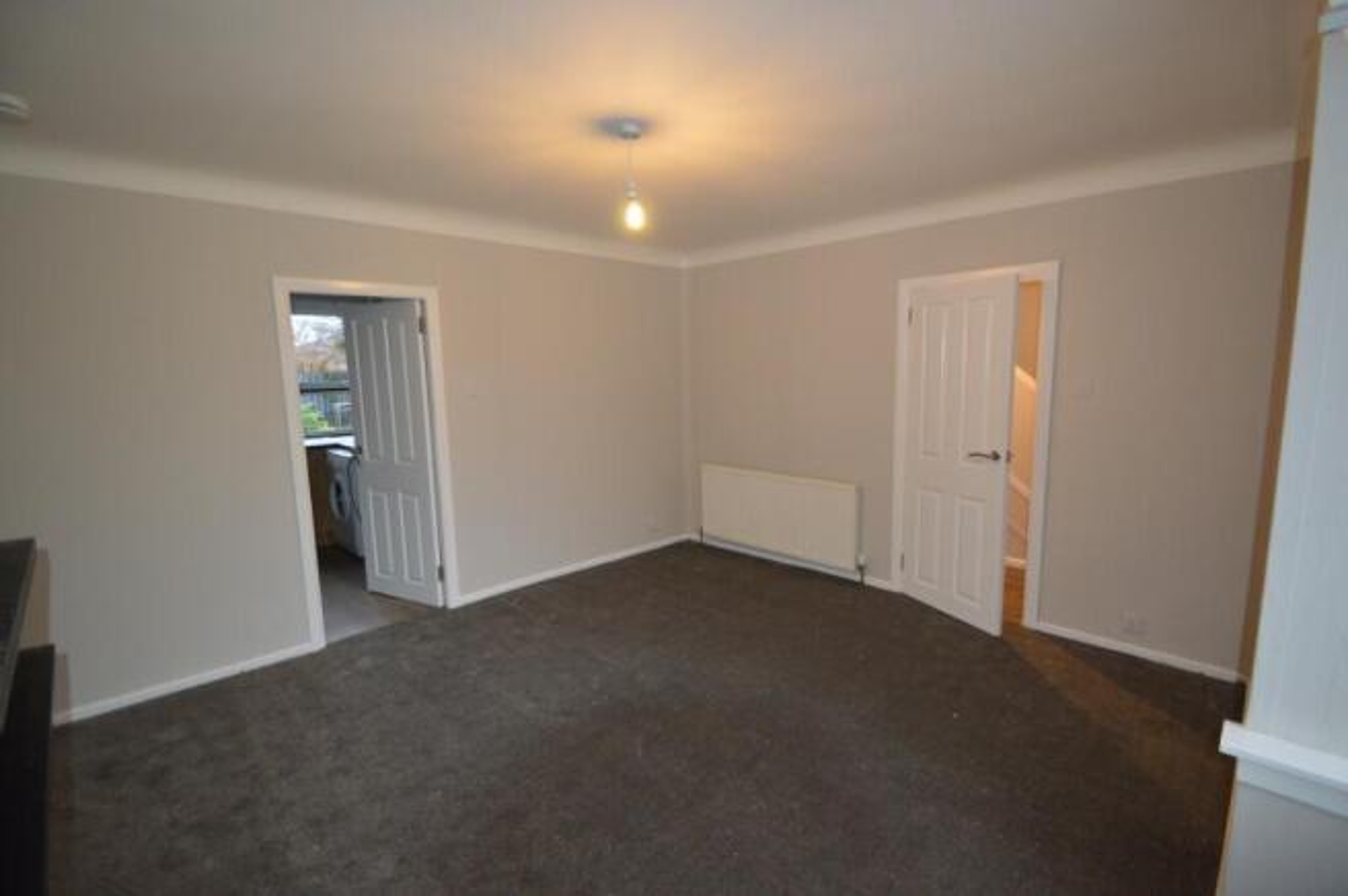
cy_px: 448
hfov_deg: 100.4
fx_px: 561
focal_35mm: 15
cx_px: 674
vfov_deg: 77.2
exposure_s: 1/60
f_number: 3.5
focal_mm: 10
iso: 1000
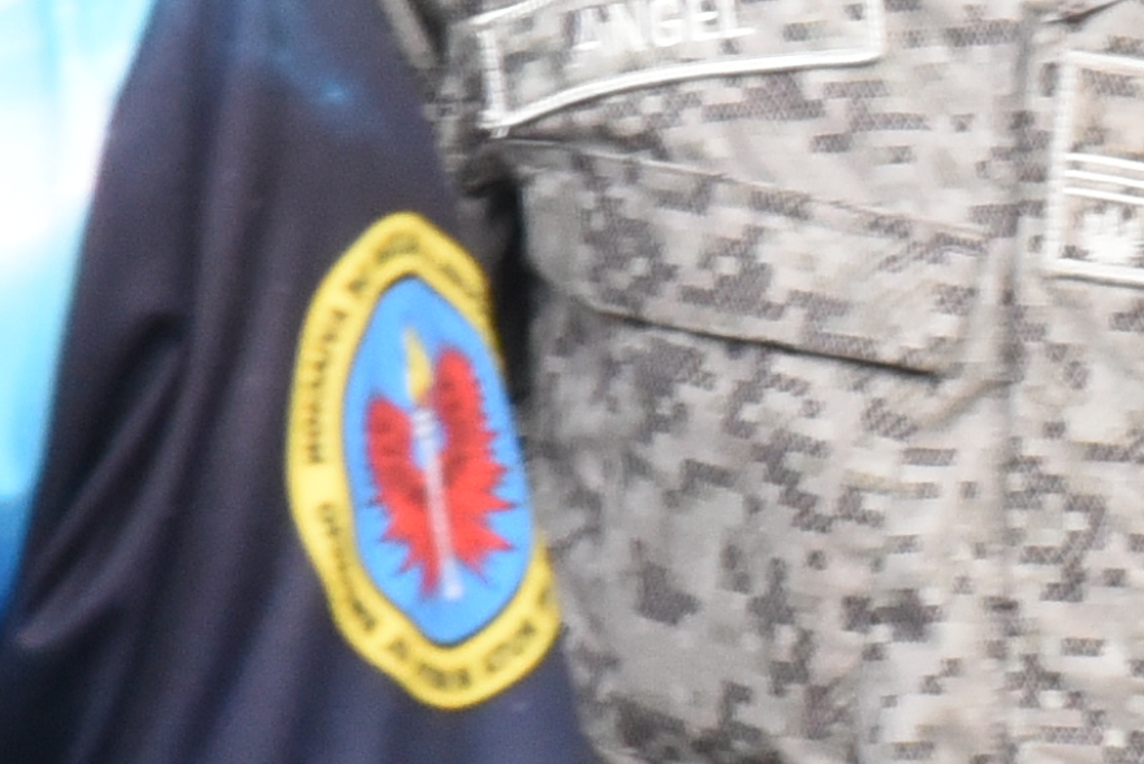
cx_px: 1497
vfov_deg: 1.7
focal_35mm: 821
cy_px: 255
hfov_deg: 2.5
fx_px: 26101
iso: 2500
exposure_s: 1/200
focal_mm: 120
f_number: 20
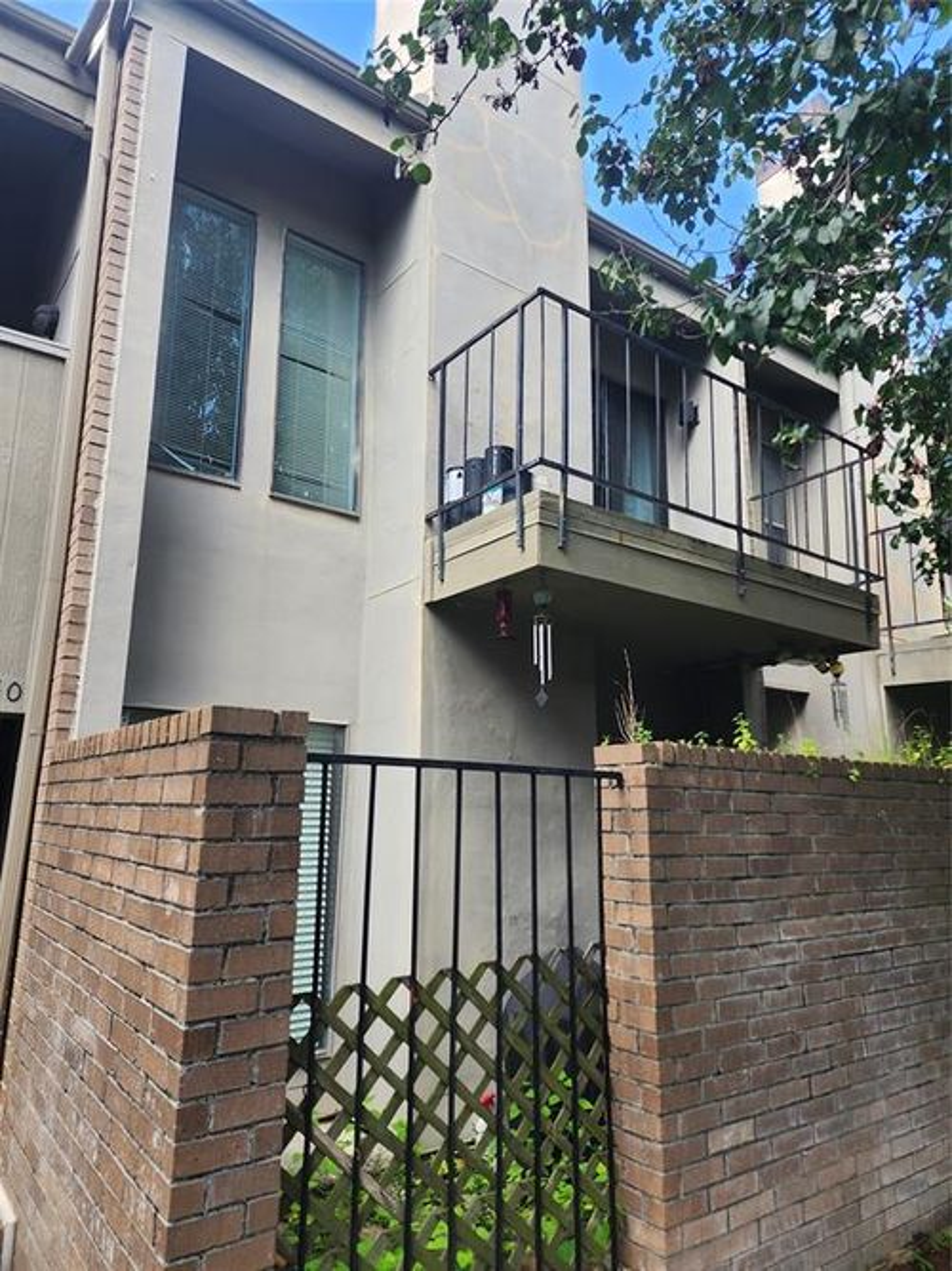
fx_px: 844
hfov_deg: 58.9
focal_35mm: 23
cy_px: 636
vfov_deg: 73.9
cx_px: 476
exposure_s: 1/180
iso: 40
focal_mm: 6.4
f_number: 1.8
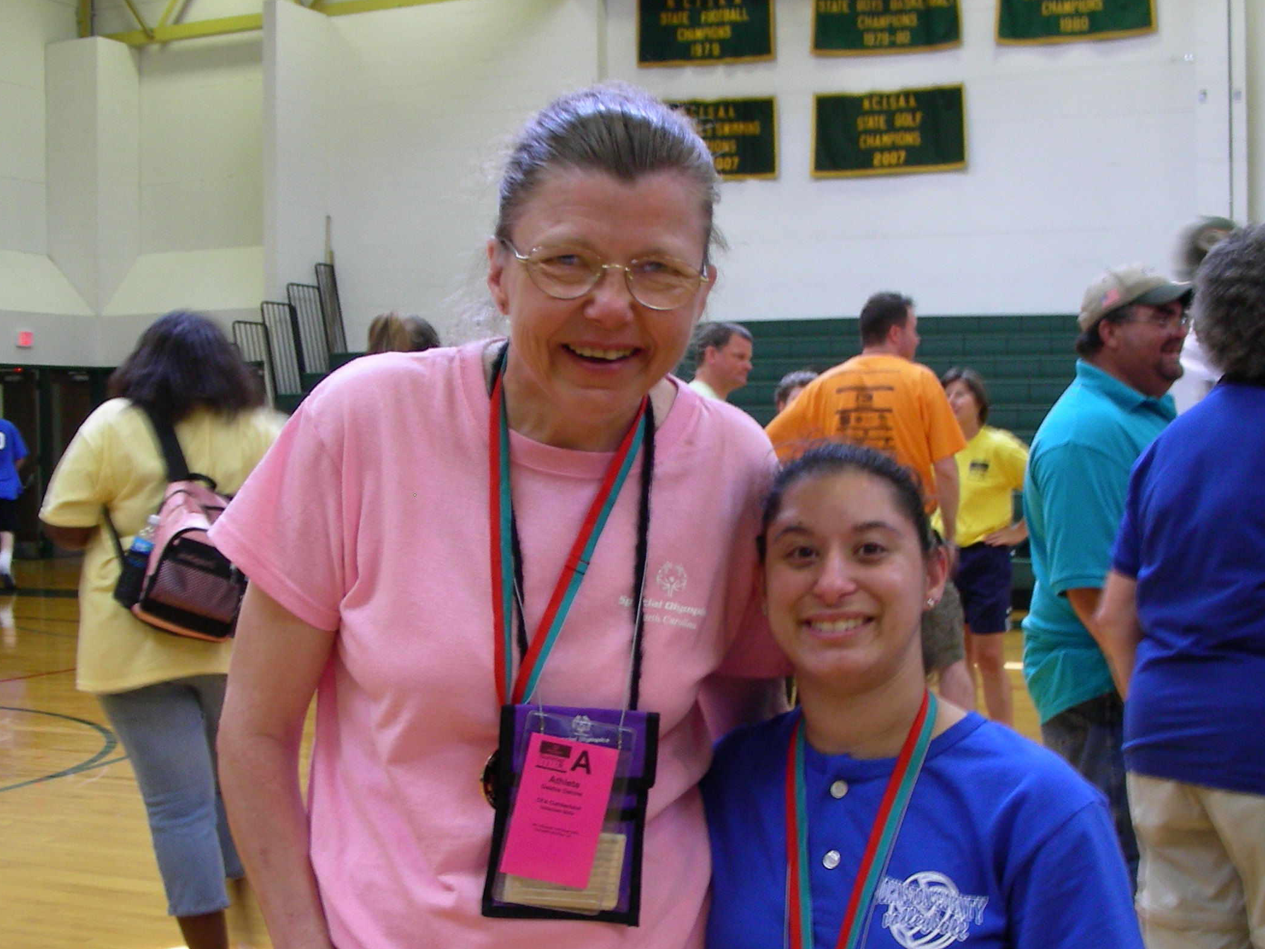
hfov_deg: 37.5
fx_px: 1864
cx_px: 677
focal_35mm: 51
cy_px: 572
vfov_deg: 28.5
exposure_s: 1/7.2
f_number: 3.5
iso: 50
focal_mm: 6.3
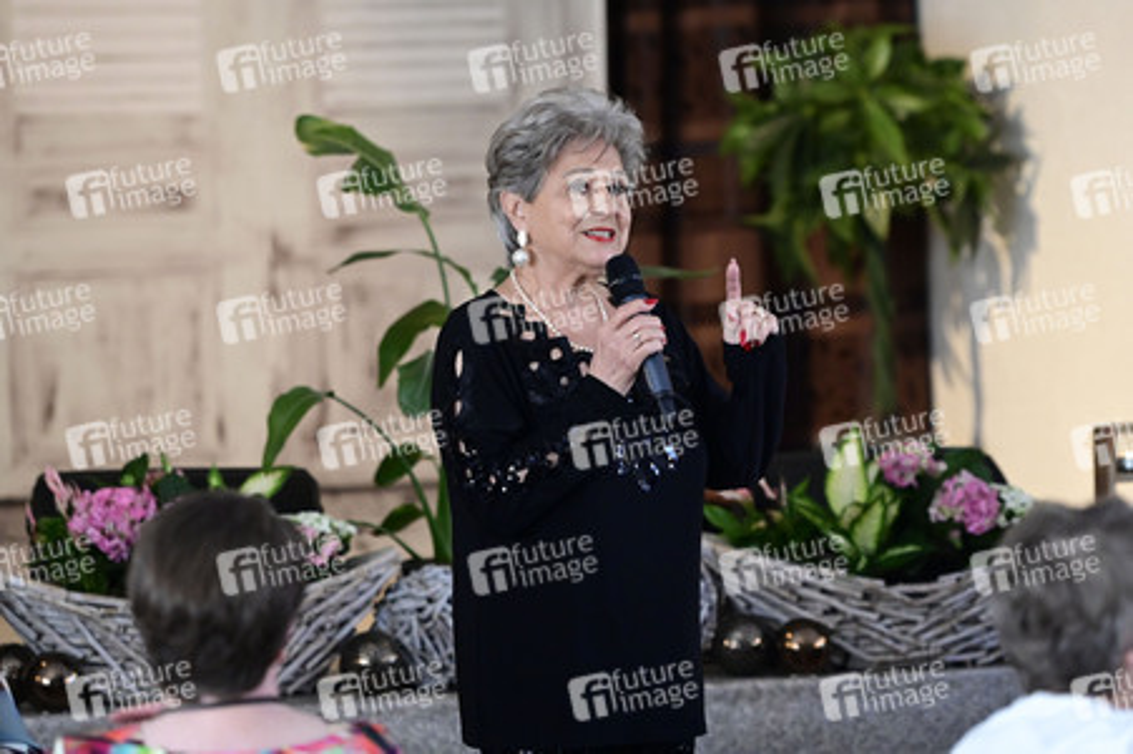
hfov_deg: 14.2
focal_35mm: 145
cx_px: 566
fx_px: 4560
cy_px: 377
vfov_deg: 9.4
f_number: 3.2
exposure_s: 1/400
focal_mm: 145
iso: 6400
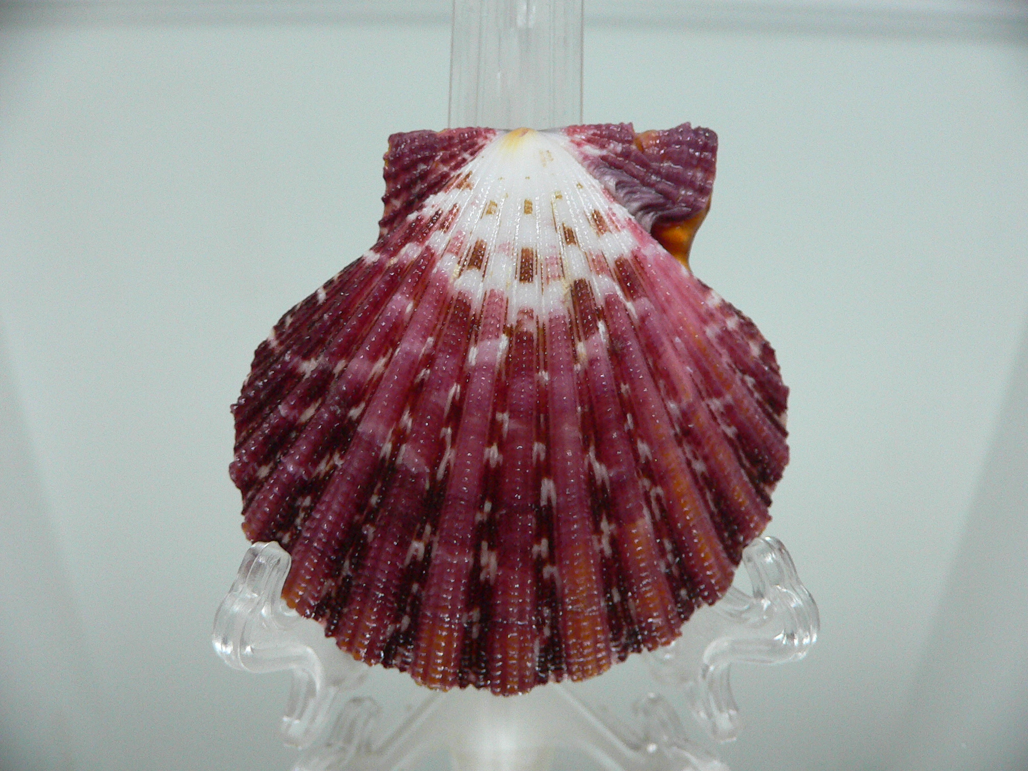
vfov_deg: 40.7
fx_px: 1039
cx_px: 514
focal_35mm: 35
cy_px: 386
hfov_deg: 52.6
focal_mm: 4.6
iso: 200
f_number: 2.8
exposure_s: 1/40
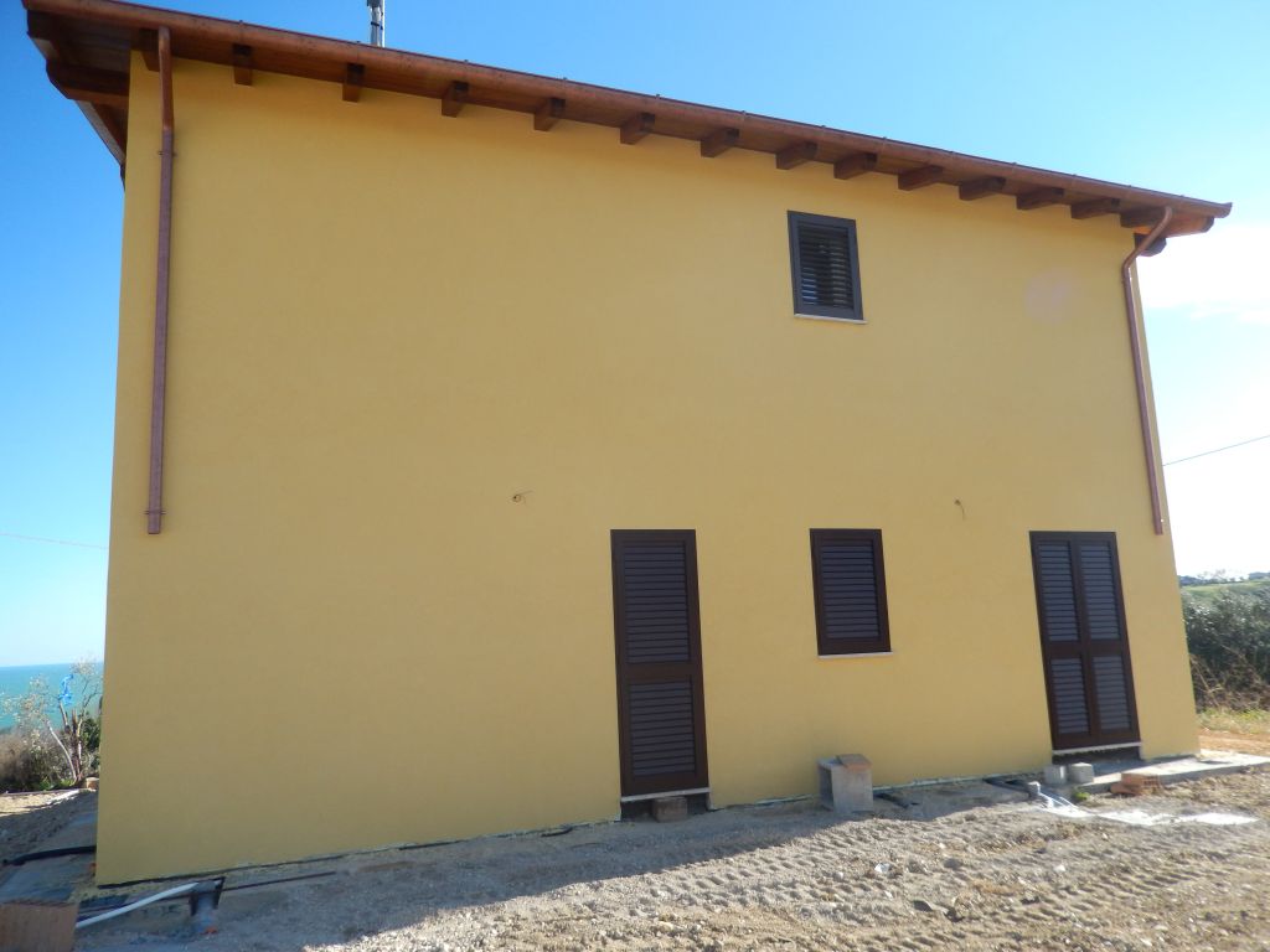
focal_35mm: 25
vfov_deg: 54.9
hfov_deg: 69.4
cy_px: 476
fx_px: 917
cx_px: 635
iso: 125
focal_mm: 4.5
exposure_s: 1/800
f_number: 3.4
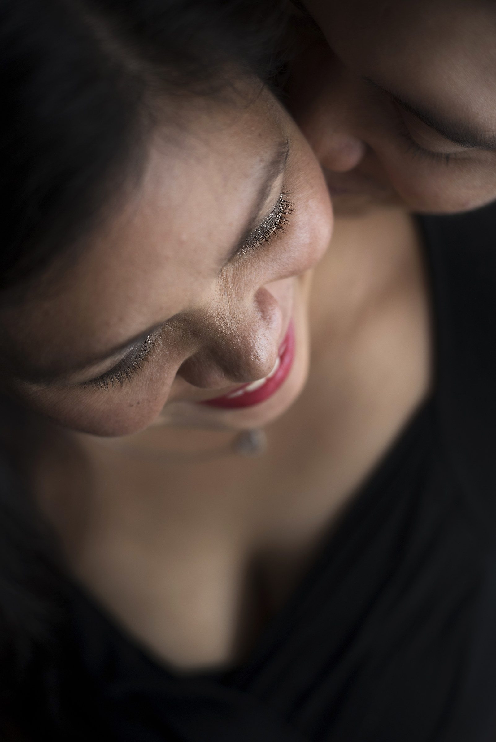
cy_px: 371
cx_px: 248
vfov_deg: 39.6
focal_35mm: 50
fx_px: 1032
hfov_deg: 27.0
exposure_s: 1/125
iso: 400
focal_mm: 50
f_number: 2.8
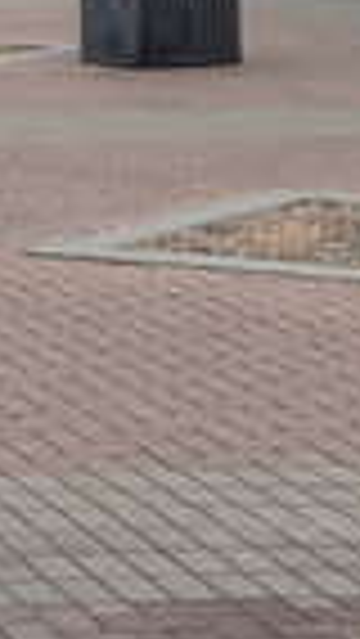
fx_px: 3457
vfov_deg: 10.1
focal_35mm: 204
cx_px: -585
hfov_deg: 5.7
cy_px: -448
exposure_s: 1/125
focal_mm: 23
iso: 100
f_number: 8
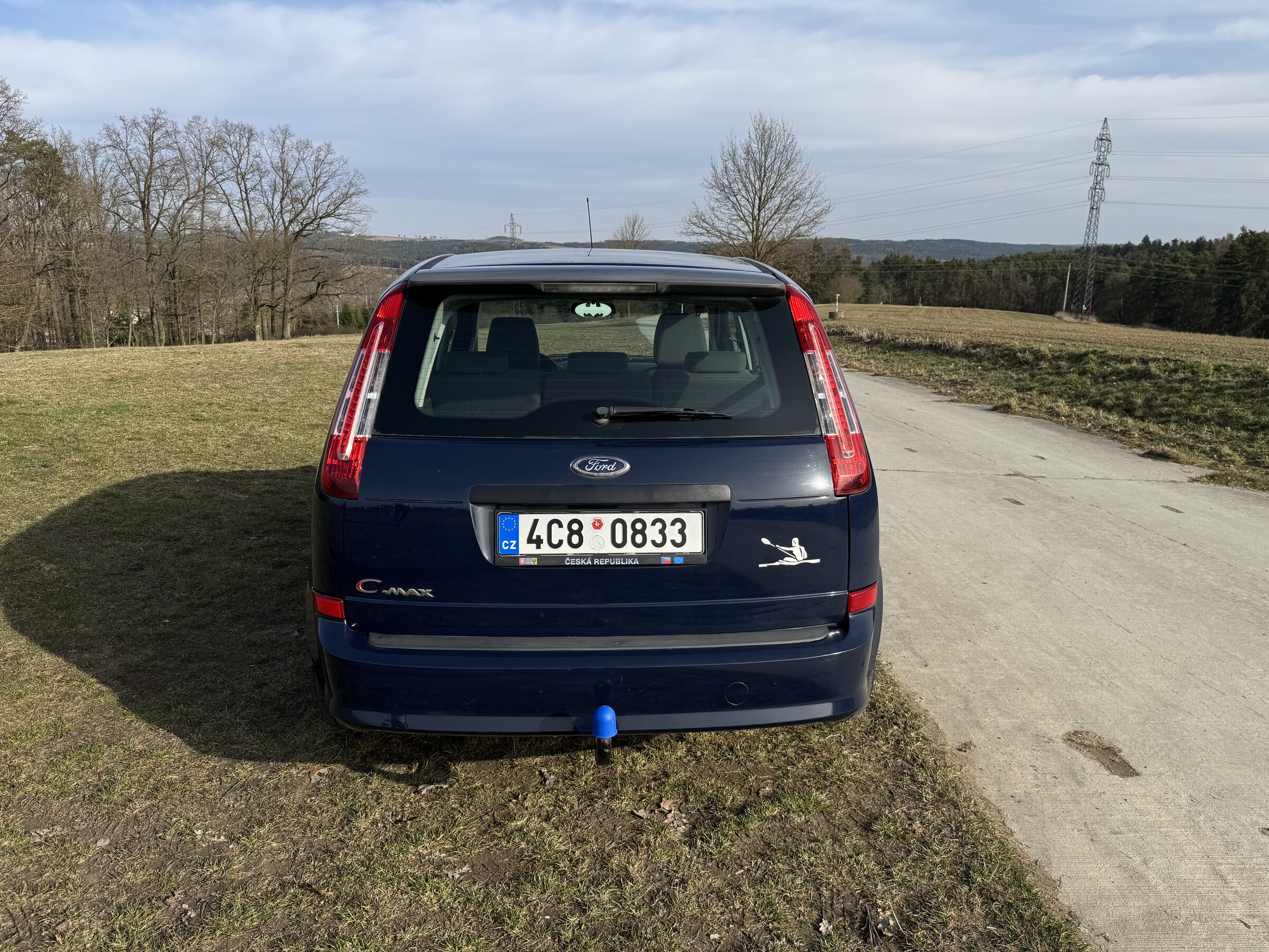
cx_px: 634
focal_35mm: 24
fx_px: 880
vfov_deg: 56.8
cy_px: 476
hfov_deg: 71.6
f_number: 1.78
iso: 80
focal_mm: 6.76
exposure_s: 1/2833
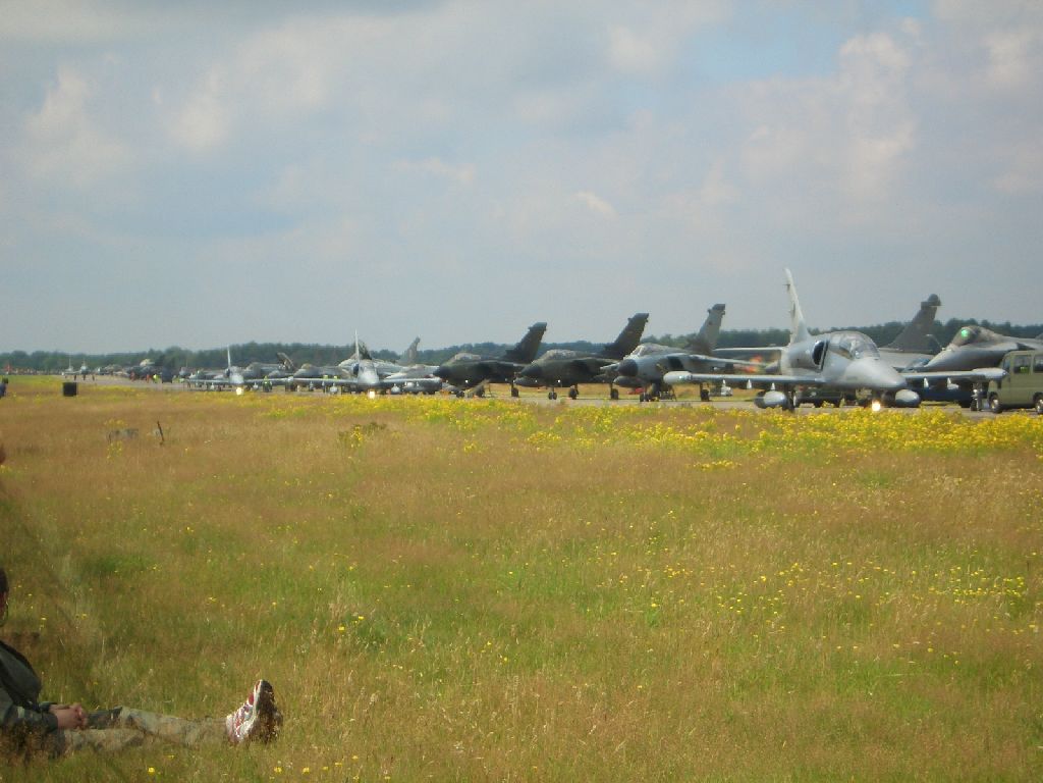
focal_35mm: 105
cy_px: 392
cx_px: 522
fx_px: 3164
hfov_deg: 18.7
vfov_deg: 14.1
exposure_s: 1/320
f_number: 4.8
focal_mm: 17.4
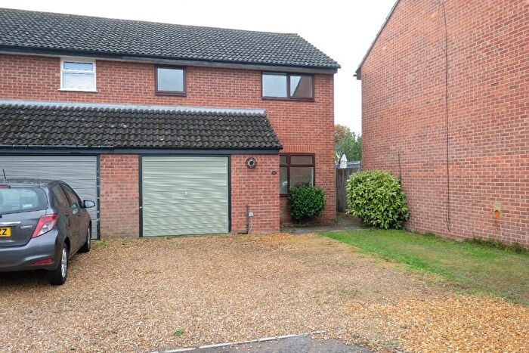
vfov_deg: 49.6
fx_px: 382
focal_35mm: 26
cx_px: 264
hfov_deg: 69.4
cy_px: 176
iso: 200
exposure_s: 1/180
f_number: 4
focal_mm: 17.4
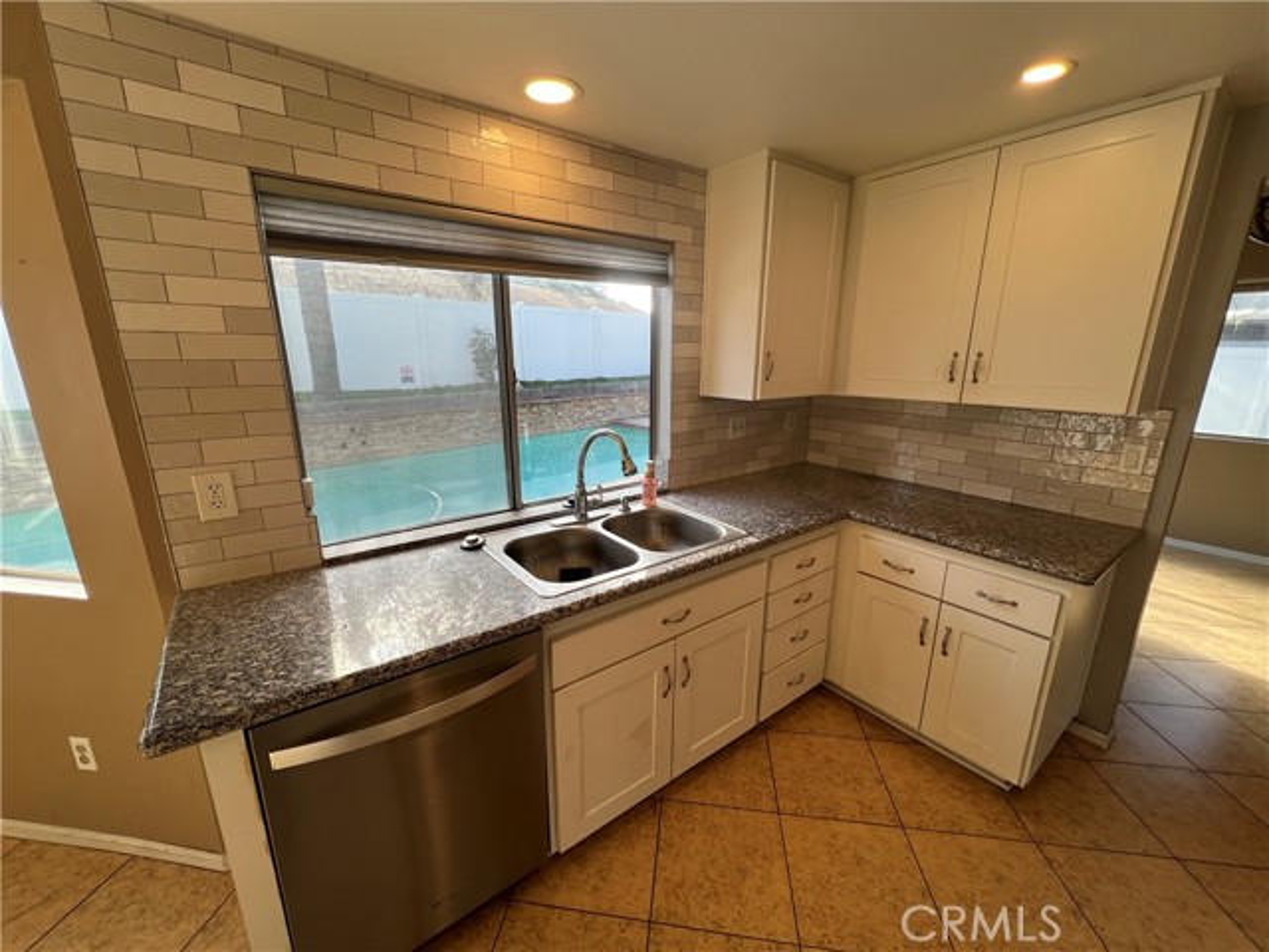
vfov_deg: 89.9
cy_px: 476
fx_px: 477
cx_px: 634
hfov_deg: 106.2
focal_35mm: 13
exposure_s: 1/160
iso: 32
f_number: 1.8
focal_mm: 1.57
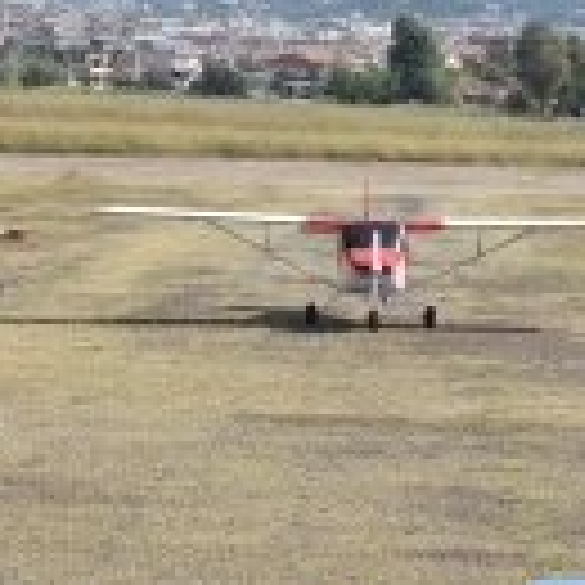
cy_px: 259
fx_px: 7514
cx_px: 1170
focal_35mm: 393
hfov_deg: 4.4
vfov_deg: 4.5
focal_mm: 50
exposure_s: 1/320
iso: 100
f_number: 9
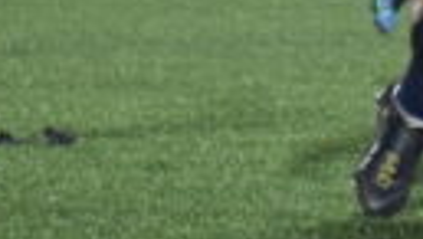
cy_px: -124
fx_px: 10491
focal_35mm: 934
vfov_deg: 1.3
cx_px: 689
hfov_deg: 2.3
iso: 3200
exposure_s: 1/400
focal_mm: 100
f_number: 4.8
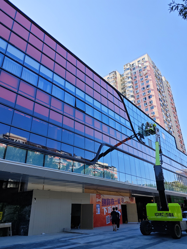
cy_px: 124
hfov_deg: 56.8
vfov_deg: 71.6
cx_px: 94
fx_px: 173
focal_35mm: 24
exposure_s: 1/1250
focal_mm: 5.84
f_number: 1.6
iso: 50
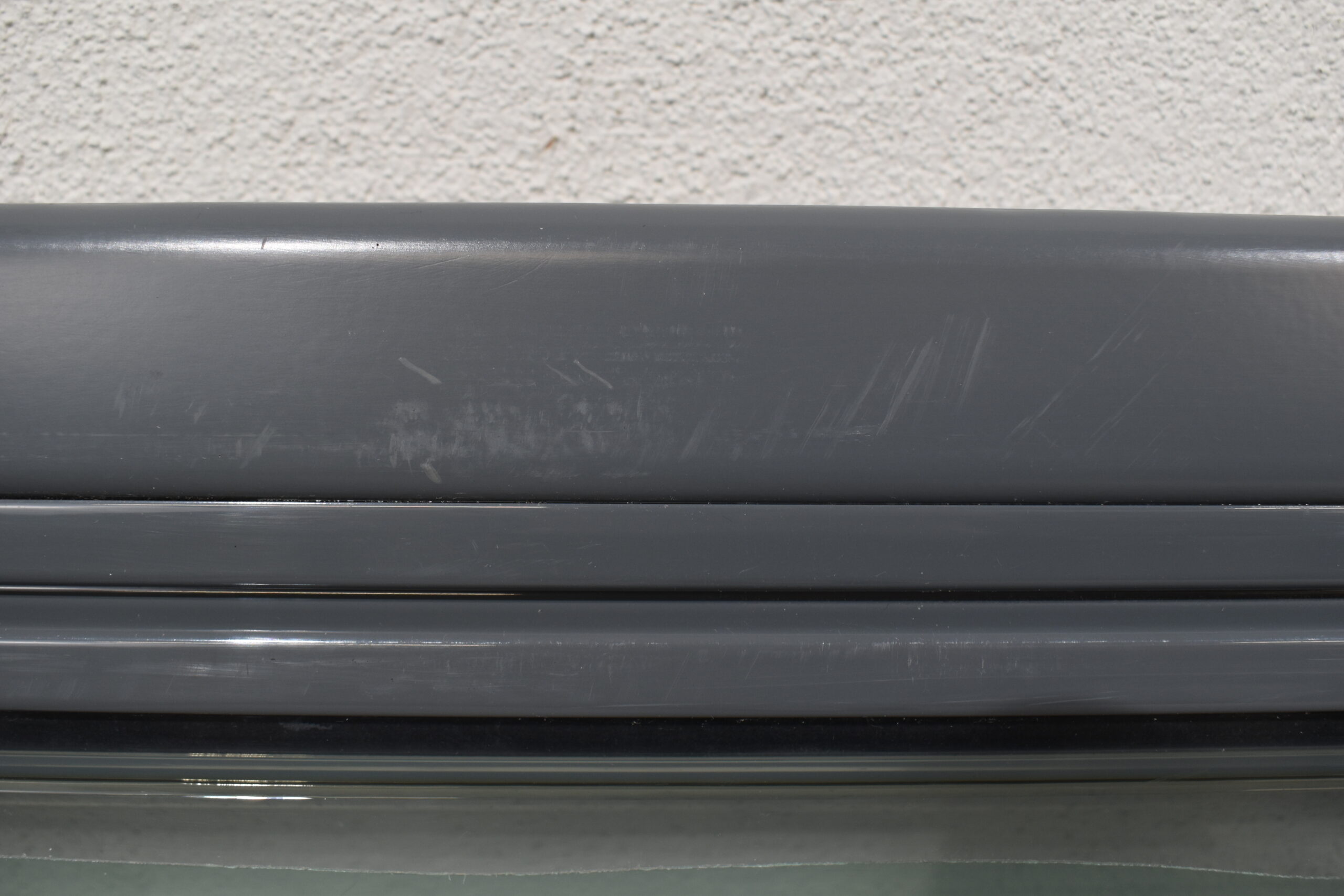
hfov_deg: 53.1
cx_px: 672
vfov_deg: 36.9
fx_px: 1344
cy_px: 448
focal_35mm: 36
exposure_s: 1/60
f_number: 6.3
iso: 400
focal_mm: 24
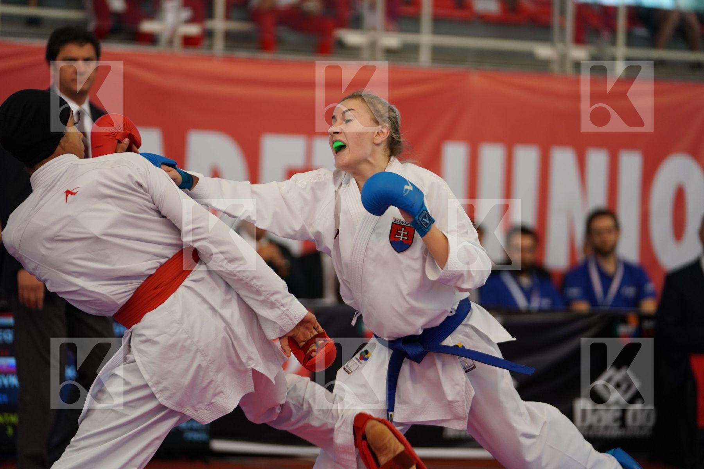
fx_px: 2698
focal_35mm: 138
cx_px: 352
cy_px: 234
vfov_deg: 9.9
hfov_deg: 14.9
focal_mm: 138
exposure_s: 1/1000
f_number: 2.8
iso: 1250
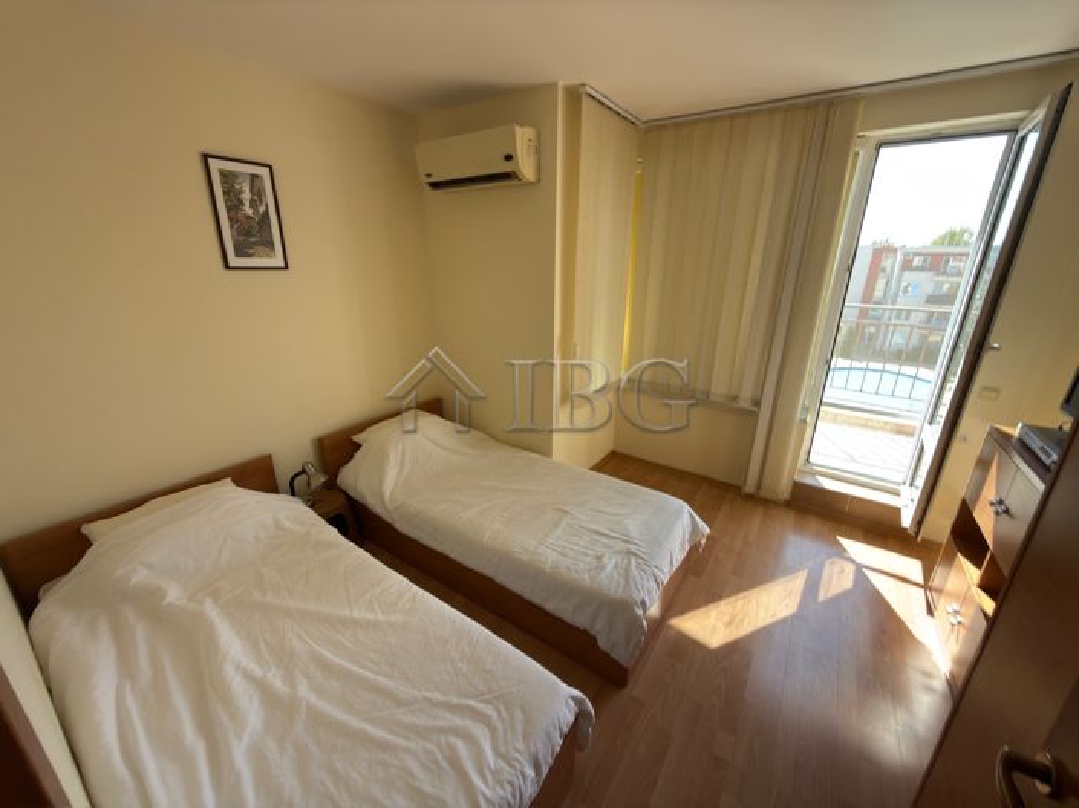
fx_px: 436
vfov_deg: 85.6
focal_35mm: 14
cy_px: 404
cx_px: 540
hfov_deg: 102.1
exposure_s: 1/121
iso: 40
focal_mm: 2.22
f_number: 2.2
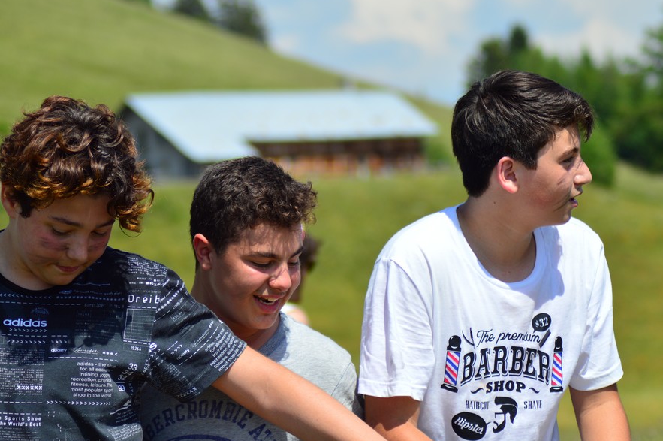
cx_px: 312
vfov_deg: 7.5
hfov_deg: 11.3
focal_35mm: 183
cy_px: 234
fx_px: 3359
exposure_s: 1/1000
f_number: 4
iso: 100
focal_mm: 105
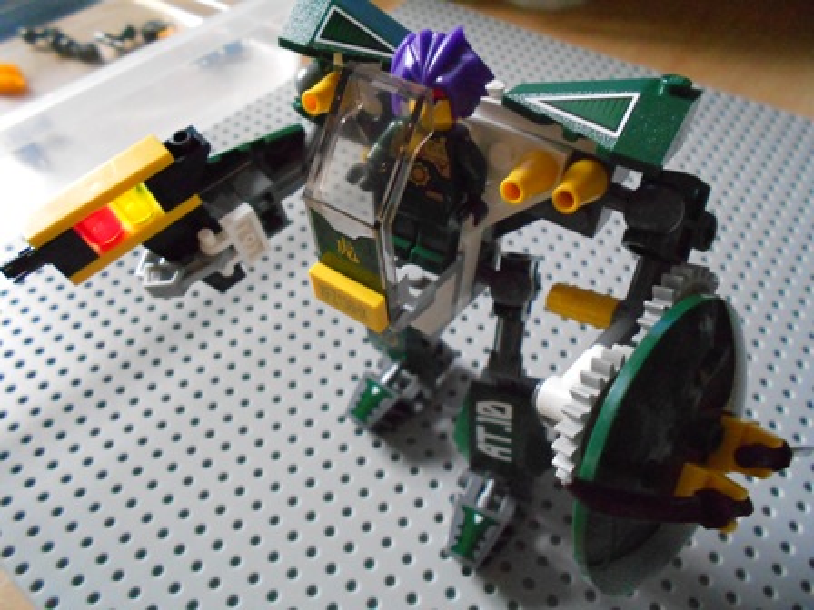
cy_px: 305
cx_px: 407
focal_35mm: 26
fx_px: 611
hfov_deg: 67.3
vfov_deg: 53.1
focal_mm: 4.6
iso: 800
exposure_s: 1/20
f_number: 3.2
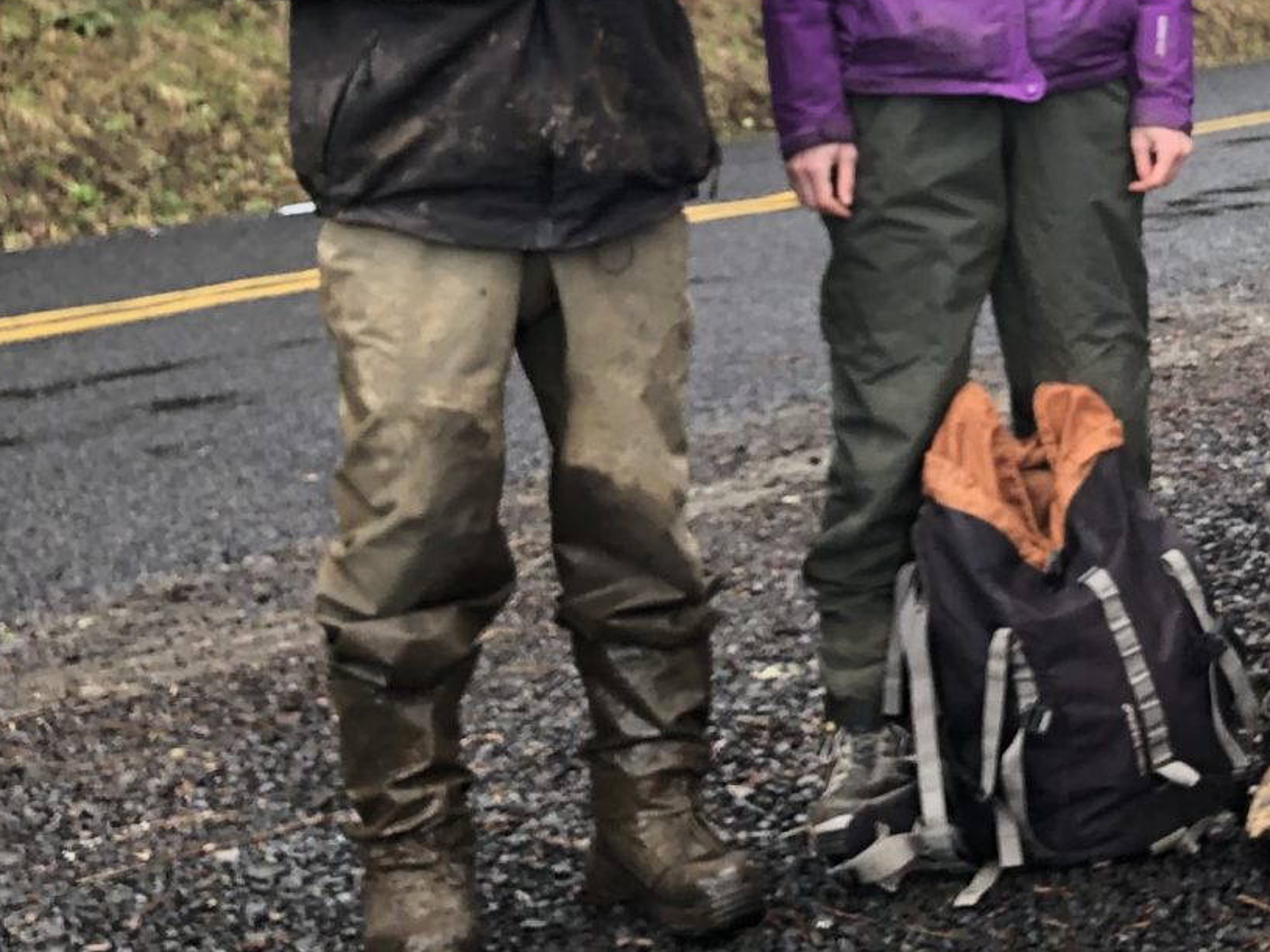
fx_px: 3228
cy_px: 131
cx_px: 1632
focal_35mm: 88
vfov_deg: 16.6
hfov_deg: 20.4
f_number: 1.8
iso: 64
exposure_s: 1/120
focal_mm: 4
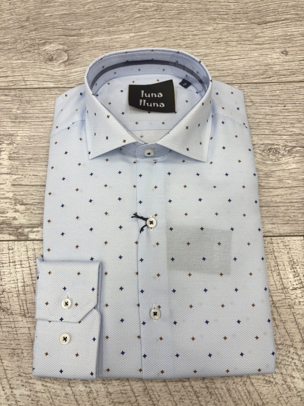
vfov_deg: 67.3
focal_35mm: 26
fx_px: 304
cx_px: 152
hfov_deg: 53.1
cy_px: 203
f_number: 1.6
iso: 40
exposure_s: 1/100
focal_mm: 5.96
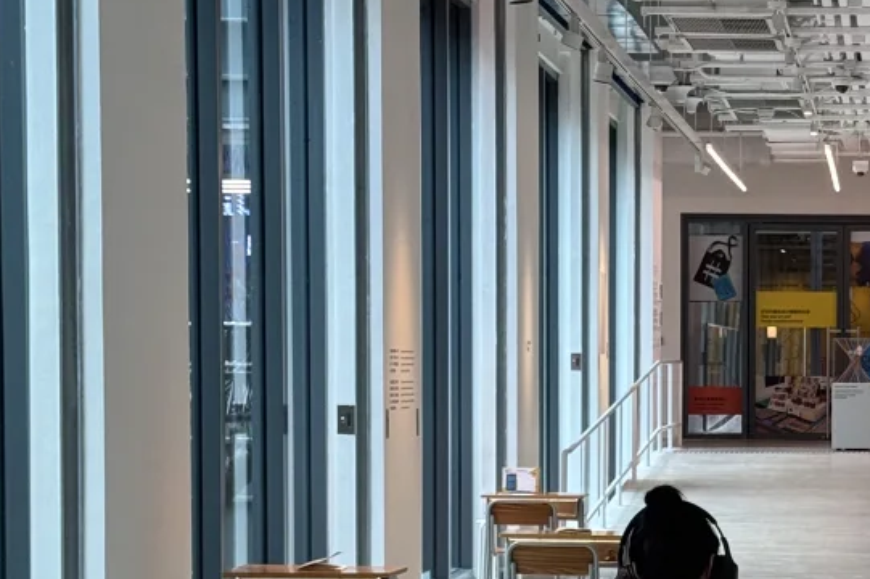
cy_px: 544
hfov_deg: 15.2
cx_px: 823
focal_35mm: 133
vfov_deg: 10.2
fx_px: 3212
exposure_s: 1/100
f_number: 1.78
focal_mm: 6.76
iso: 100
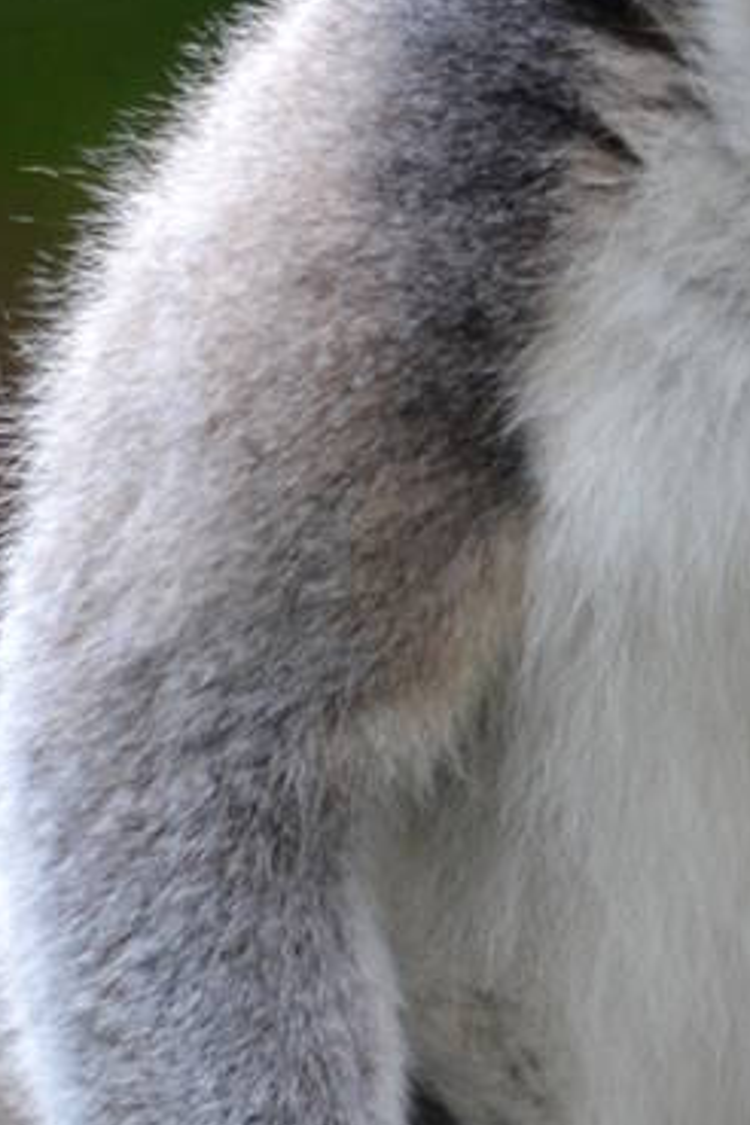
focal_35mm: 3253
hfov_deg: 0.4
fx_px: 101648
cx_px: 1075
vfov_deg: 0.6
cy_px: 564
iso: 1250
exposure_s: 1/500
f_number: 6.3
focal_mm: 500
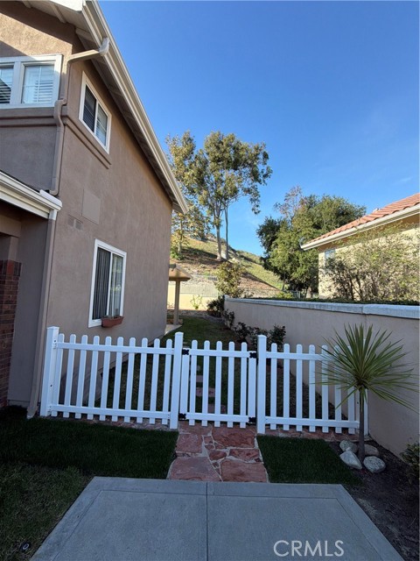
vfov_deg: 102.1
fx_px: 226
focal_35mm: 14
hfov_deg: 85.7
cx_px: 210
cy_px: 280
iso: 50
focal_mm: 2.22
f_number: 2.2
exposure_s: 1/502
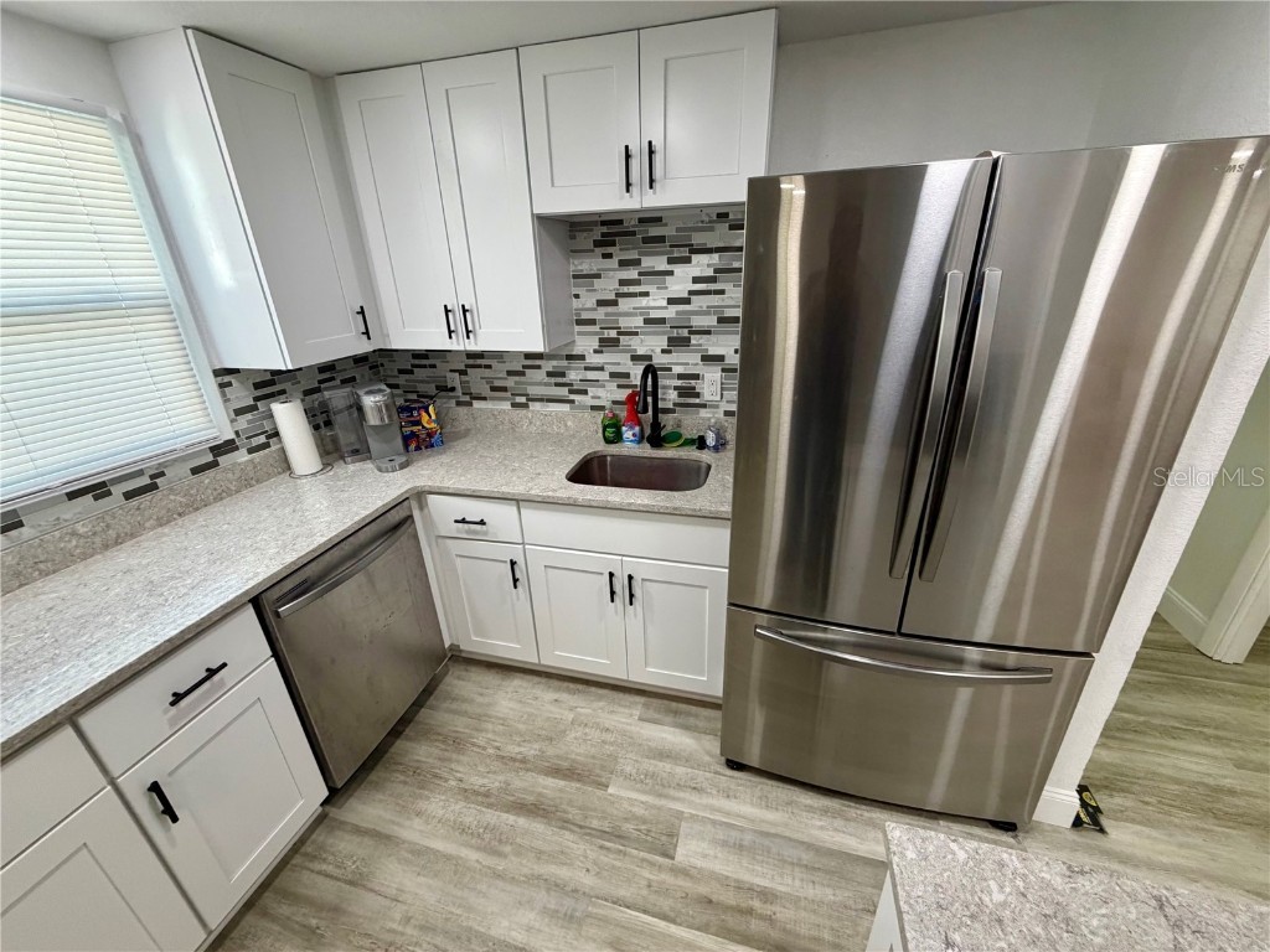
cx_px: 635
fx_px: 514
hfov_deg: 102.1
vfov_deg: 85.7
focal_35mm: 14
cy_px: 476
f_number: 2.2
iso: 250
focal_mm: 2.22
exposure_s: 1/120
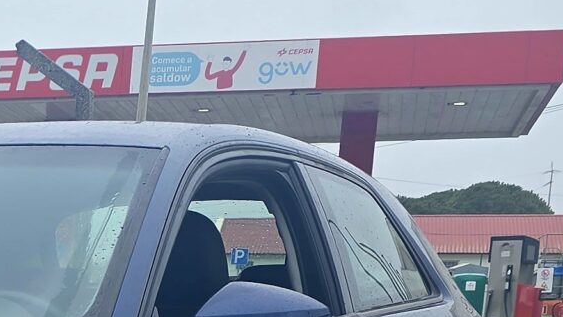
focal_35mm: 114
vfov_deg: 9.6
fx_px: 1702
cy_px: 711
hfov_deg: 16.9
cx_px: -292
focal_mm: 6.3
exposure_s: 1/385
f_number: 1.7
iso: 12
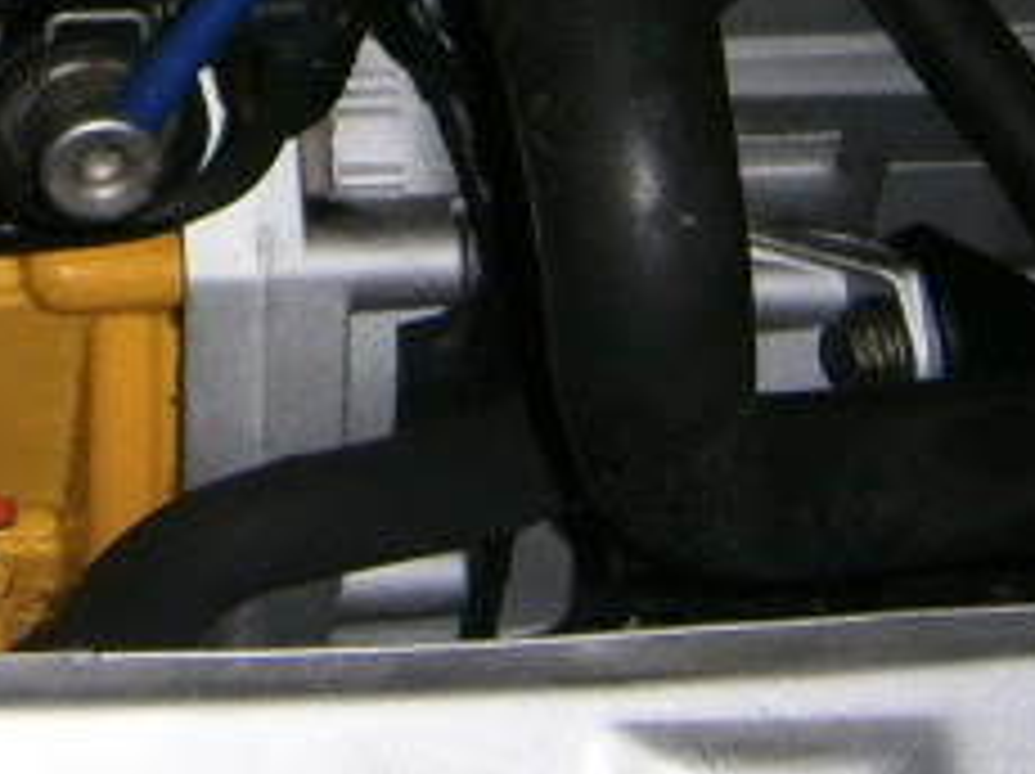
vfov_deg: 11.8
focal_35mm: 116
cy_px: -590
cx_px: -342
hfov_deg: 16.0
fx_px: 3465
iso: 125
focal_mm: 4.7
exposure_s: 1/30
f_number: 2.8
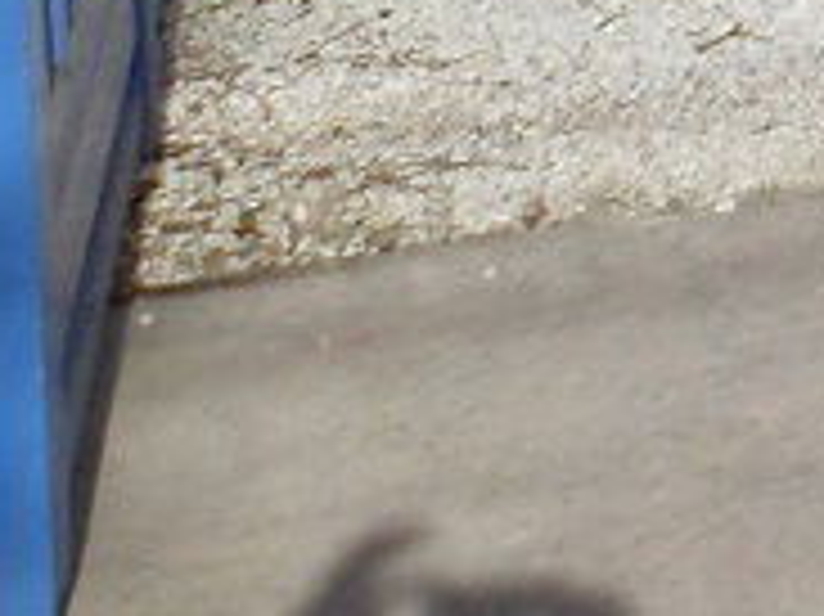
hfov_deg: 10.2
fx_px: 3711
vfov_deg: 8.4
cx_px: 2236
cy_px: -1063
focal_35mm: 156
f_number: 3.3
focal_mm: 4.9
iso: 80
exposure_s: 1/750
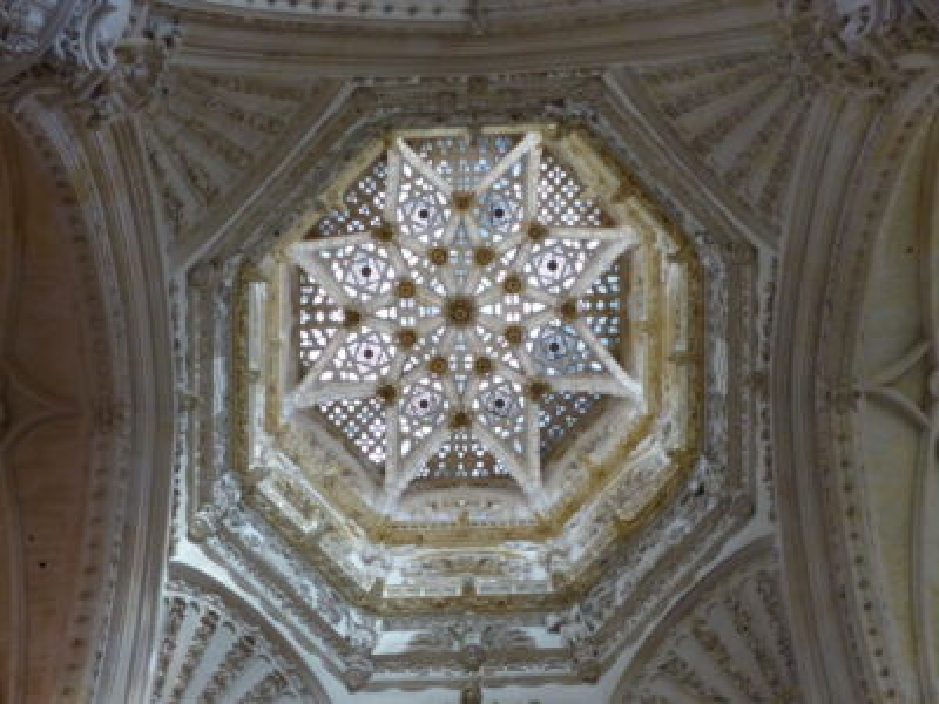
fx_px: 1438
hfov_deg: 36.2
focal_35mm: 53
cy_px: 352
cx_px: 470
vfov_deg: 27.5
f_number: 2.8
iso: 400
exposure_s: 1/50
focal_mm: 9.1
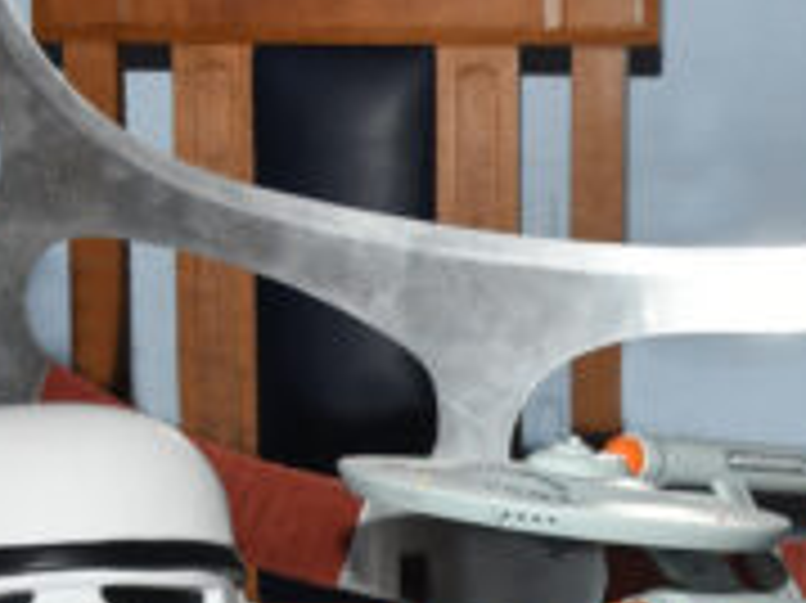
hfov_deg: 11.6
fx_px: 3932
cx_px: 725
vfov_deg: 8.7
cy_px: 572
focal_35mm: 169
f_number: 7.1
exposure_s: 1/60
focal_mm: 28
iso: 800
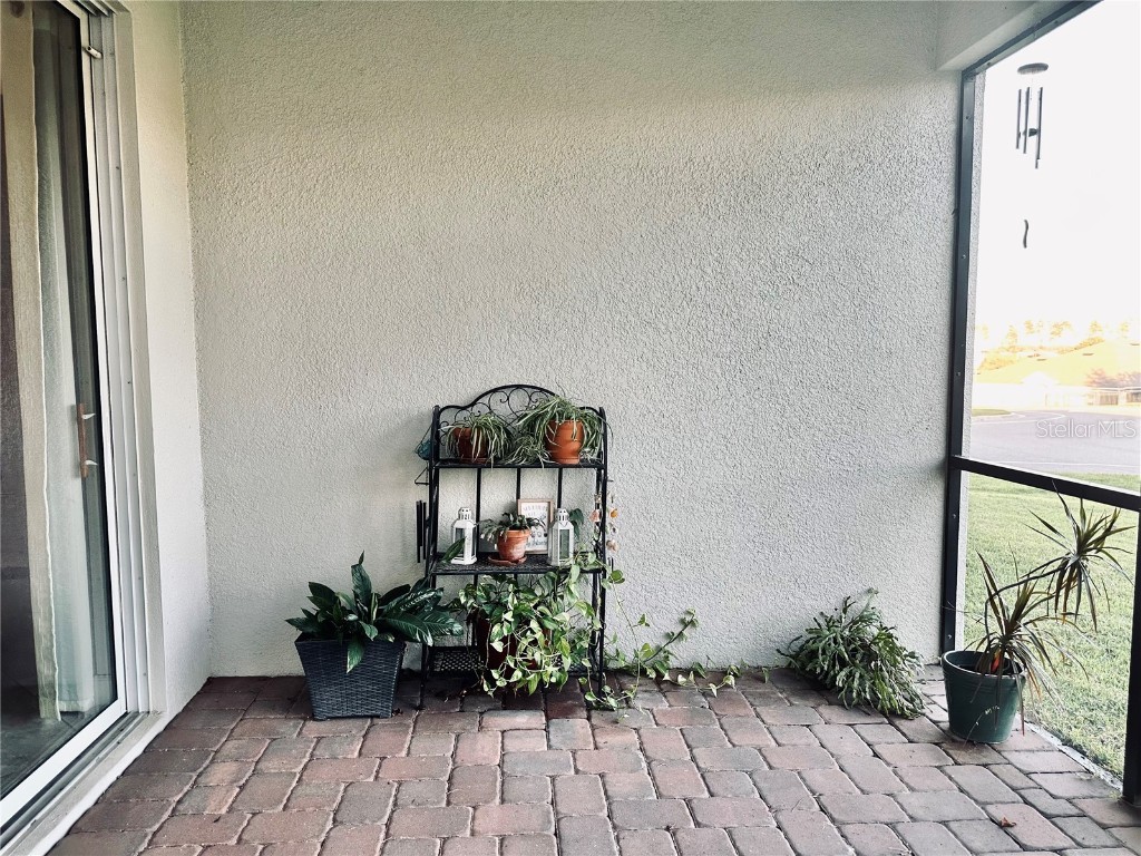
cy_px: 428
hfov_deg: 71.6
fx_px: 791
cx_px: 570
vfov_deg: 56.8
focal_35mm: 24
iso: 160
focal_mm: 6.86
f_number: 1.78
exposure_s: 1/120
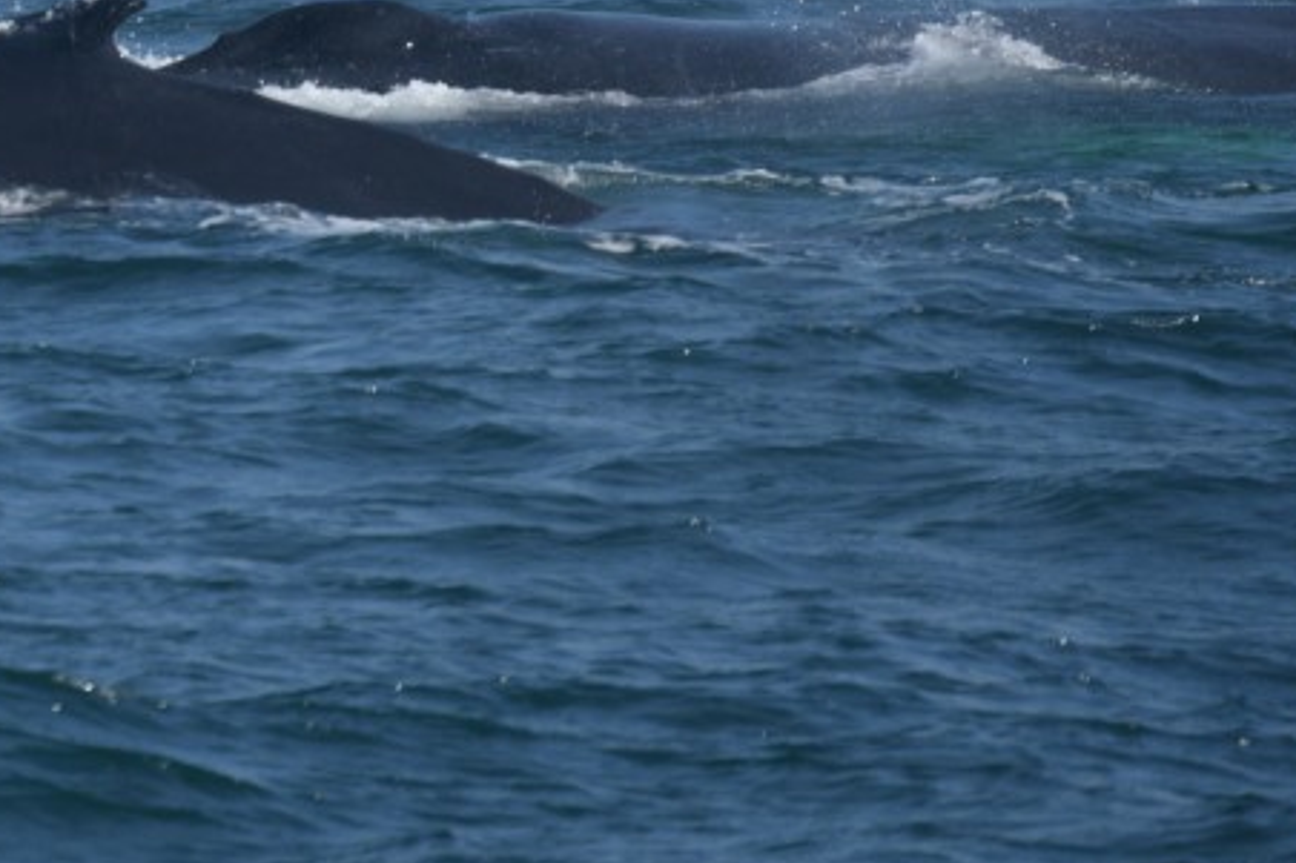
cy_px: 80
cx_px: -6
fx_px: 25801
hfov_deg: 2.9
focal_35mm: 717
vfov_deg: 1.9
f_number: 5.6
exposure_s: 1/1600
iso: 200
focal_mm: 200
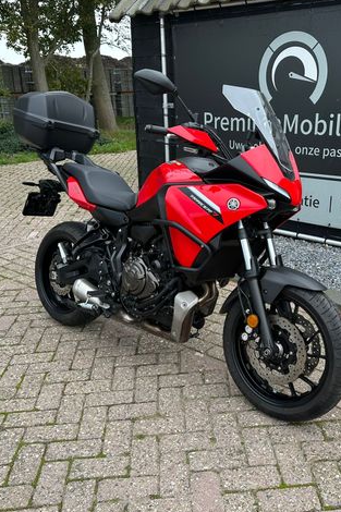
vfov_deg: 55.8
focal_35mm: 34
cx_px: 206
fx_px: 483
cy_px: 255
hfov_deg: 38.7
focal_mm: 6.86
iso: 80
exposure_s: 1/267
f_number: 1.78
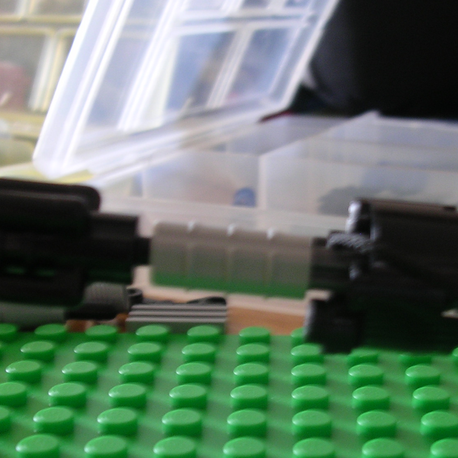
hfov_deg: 27.6
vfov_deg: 27.7
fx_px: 928
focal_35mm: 62
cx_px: 297
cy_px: 261
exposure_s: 1/5.8
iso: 100
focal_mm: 5.8
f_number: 2.8
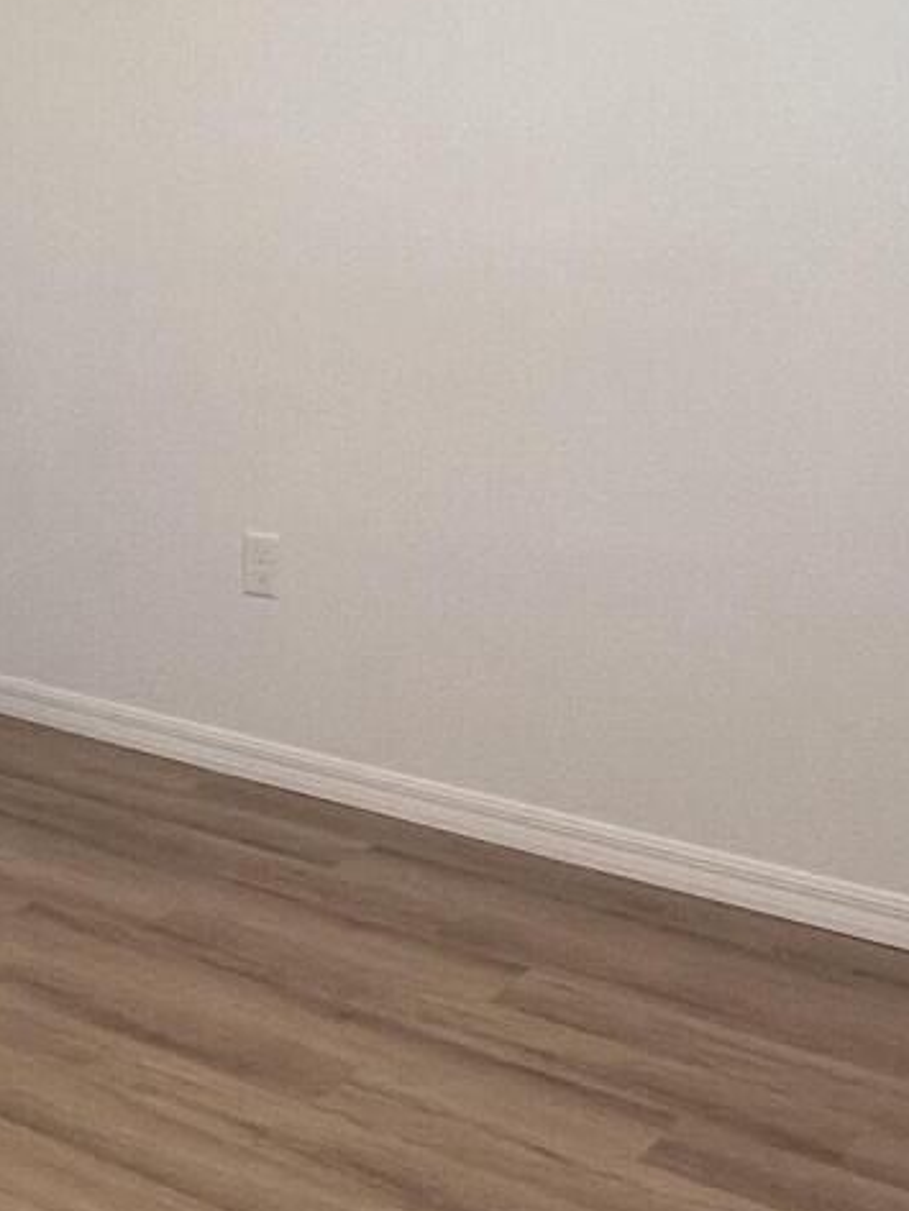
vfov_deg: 34.8
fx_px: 1925
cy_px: 717
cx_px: 110
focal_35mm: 55
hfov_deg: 25.8
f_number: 1.8
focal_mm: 1.57
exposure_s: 1/60
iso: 200
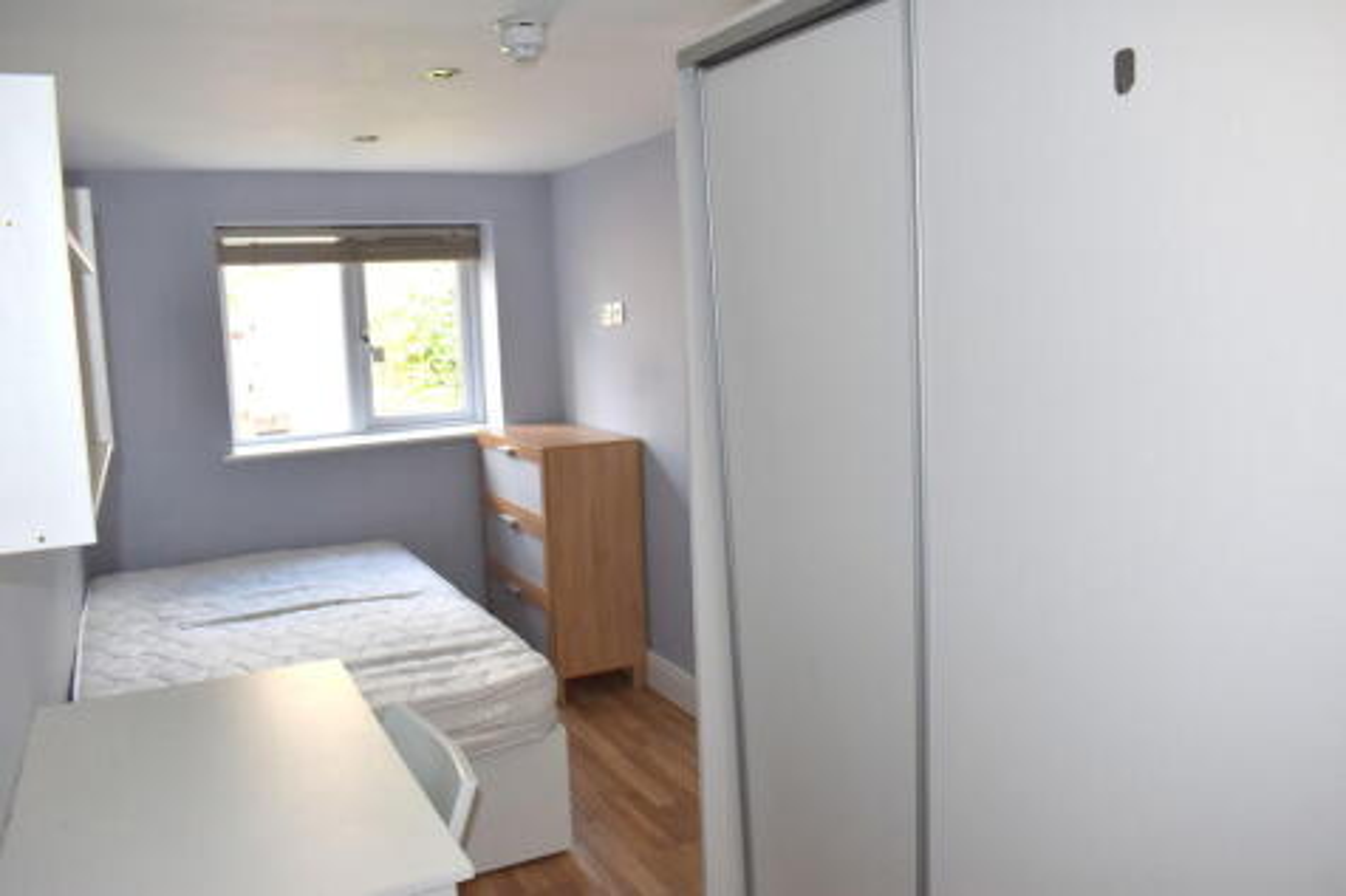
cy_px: 448
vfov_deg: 47.9
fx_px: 1009
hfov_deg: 67.4
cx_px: 673
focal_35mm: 27
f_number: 5.6
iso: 560
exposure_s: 1/125
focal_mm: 18
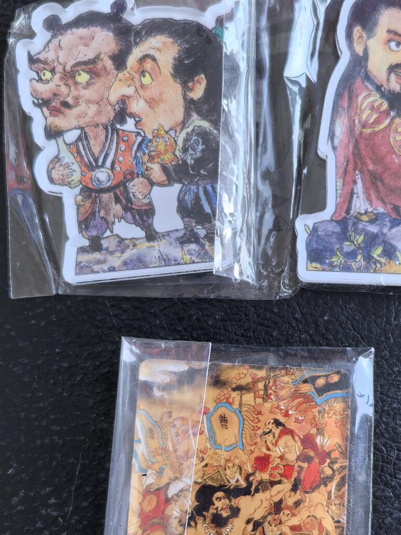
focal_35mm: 47
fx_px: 726
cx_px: 263
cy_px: 322
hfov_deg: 30.7
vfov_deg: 40.2
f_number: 2
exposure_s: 1/50
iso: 160
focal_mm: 6.35
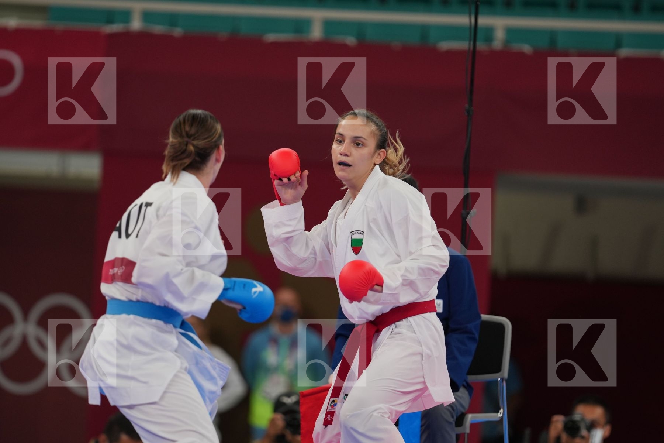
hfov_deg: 6.9
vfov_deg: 4.6
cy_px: 222
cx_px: 332
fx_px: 5533
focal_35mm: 300
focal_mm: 200
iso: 500
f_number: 2.8
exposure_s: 1/1000
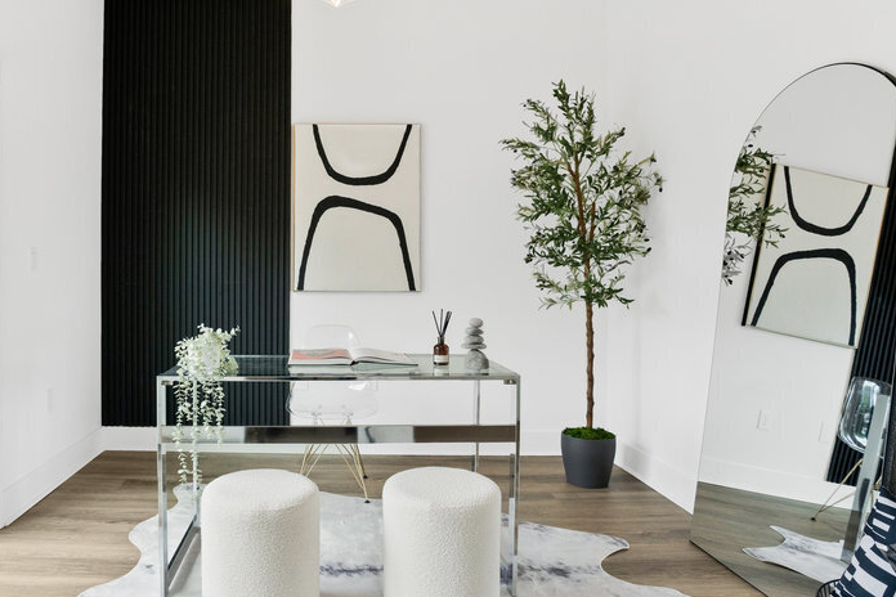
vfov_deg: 55.1
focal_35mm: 23
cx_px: 318
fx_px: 572
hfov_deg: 74.3
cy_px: 294
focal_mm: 16
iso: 3200
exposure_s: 1/160
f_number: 5
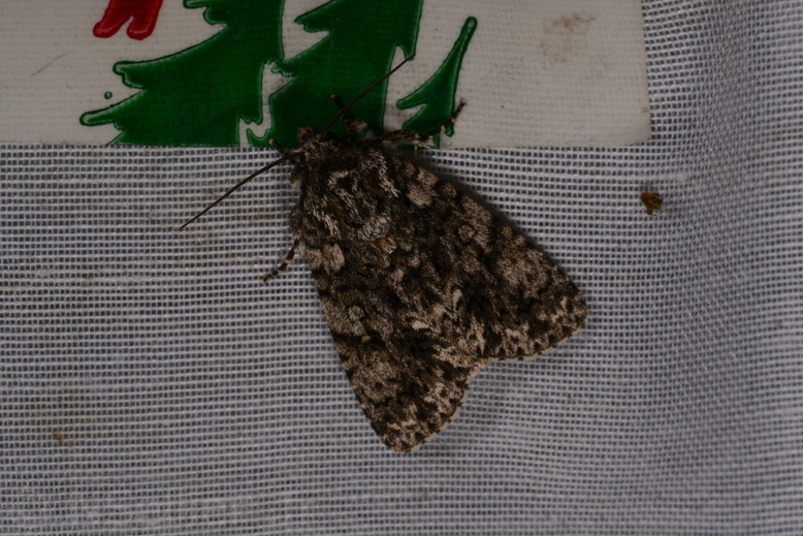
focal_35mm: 130
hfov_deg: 15.8
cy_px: 270
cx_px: 400
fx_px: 2889
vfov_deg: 10.6
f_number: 32
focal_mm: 85
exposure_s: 1/60
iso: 100
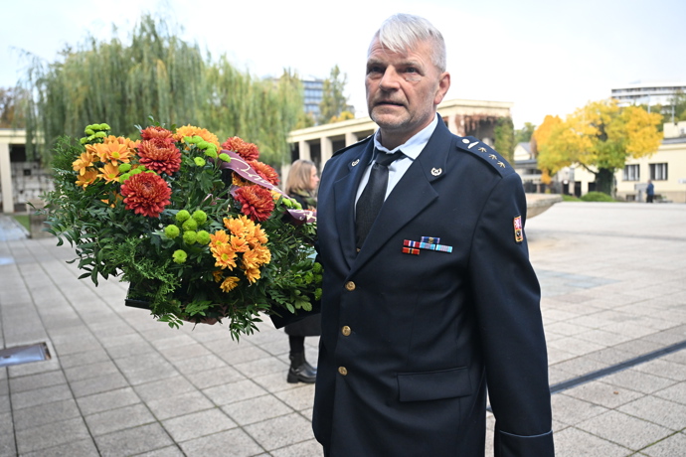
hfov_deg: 61.1
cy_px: 228
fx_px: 581
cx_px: 343
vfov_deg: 43.0
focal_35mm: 30
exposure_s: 1/3200
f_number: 3.5
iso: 3200
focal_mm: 30.5
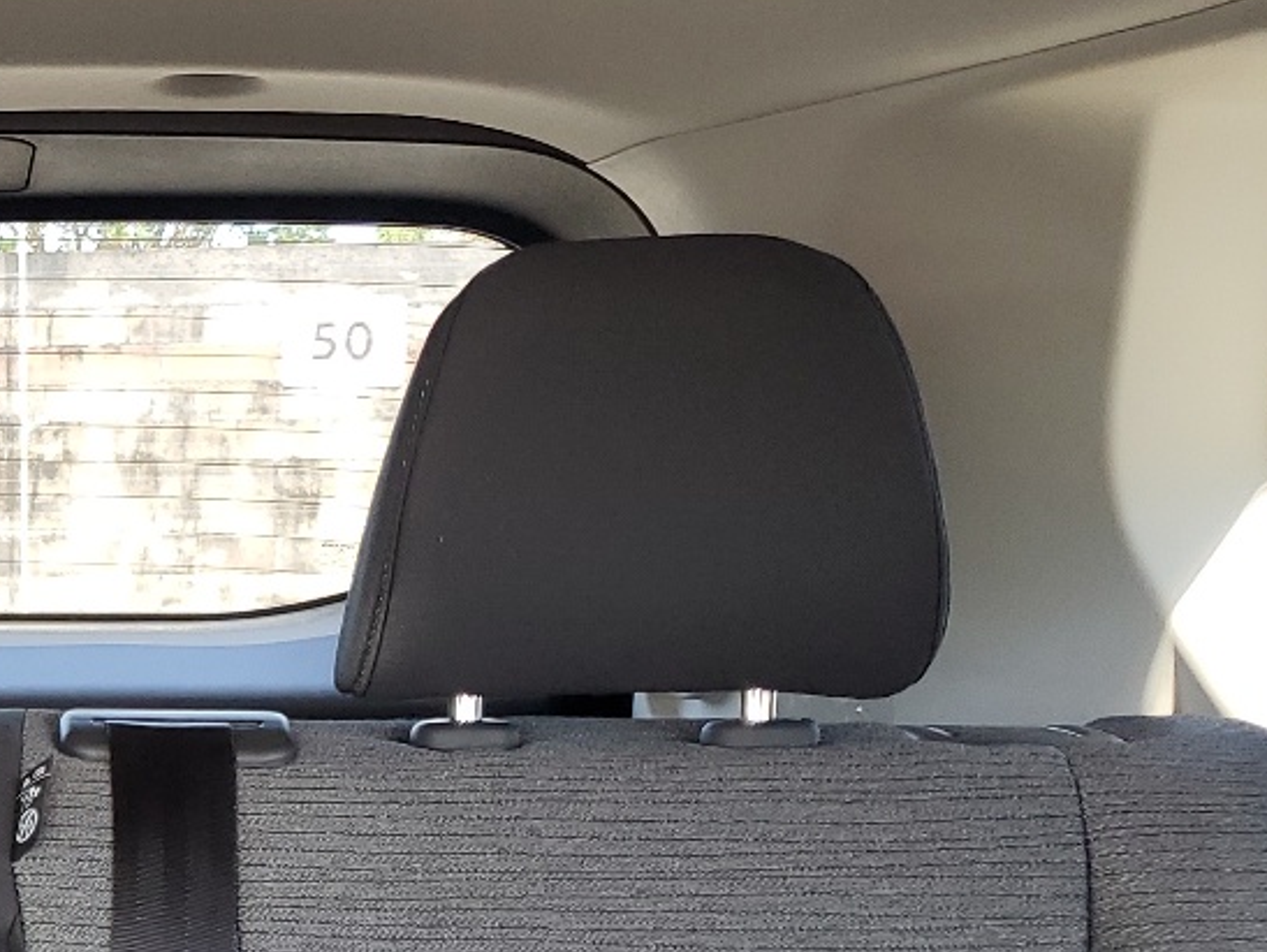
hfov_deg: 22.3
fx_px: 2784
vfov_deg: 18.9
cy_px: 952
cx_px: -479
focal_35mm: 76
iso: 50
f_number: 1.5
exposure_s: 1/60.2
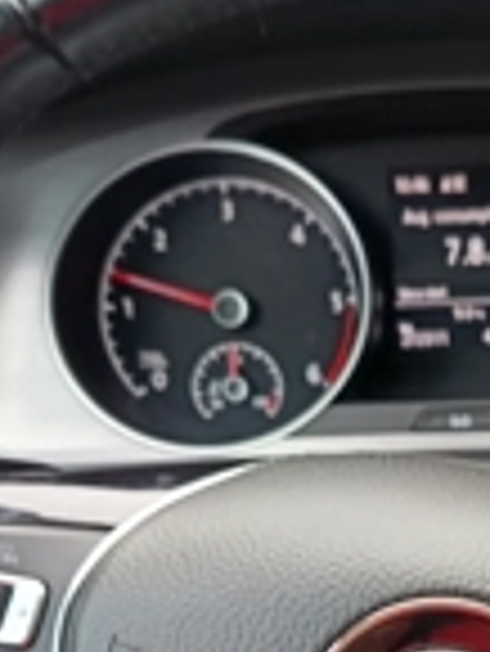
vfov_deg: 28.3
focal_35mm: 66
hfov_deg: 21.4
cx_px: 508
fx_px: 1244
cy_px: 580
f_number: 1.7
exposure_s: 1/50
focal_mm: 5.31
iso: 203
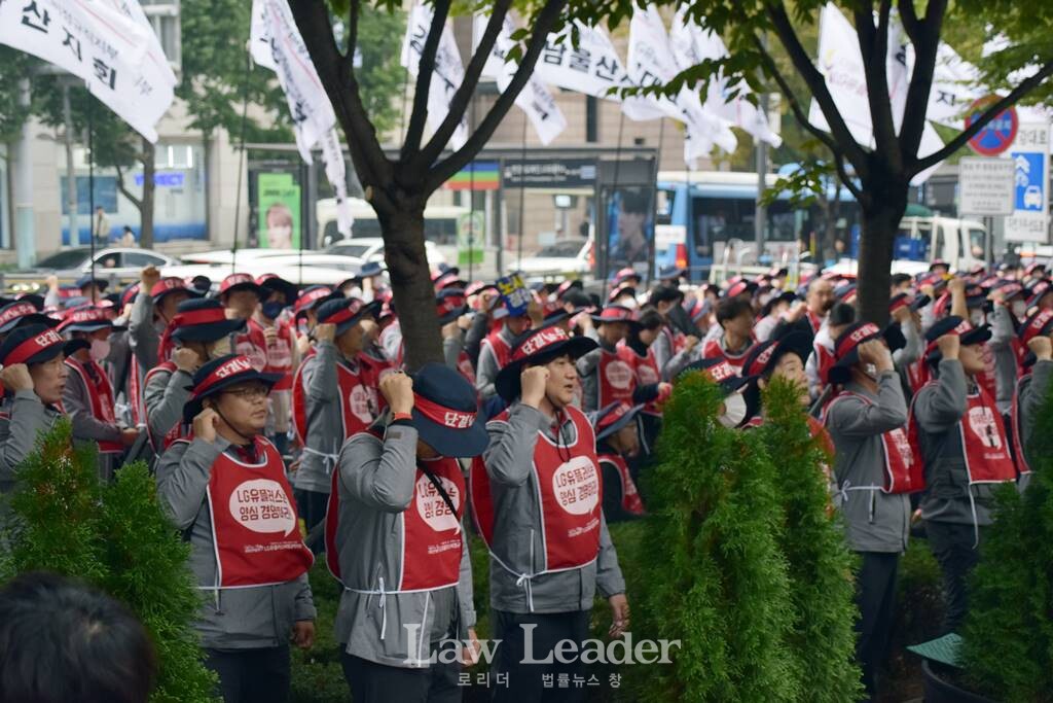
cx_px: 526
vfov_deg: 19.7
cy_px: 352
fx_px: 2018
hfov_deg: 29.2
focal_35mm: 69
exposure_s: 1/250
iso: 400
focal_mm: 46
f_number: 4.8
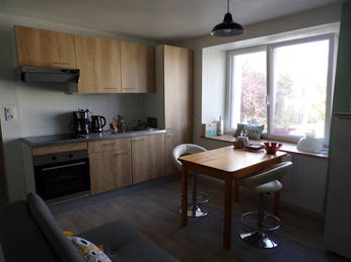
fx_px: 253
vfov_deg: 54.8
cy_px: 135
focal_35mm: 25
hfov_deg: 69.4
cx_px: 182
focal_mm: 4.3
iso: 100
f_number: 3
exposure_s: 1/70
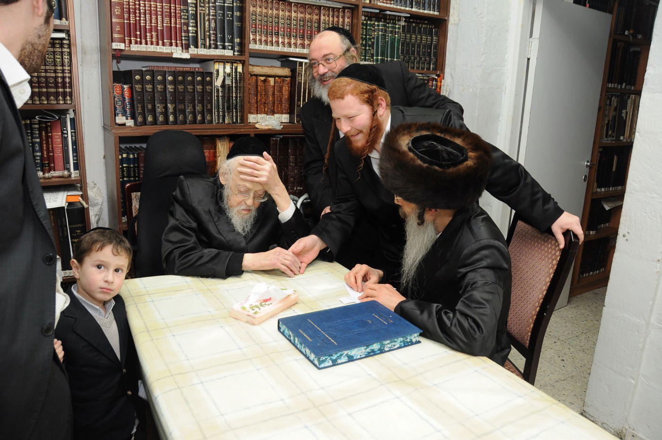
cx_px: 331
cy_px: 220
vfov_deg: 47.8
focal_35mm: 27
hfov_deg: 67.4
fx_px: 496
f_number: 5
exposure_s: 1/160
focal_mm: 18
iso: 400
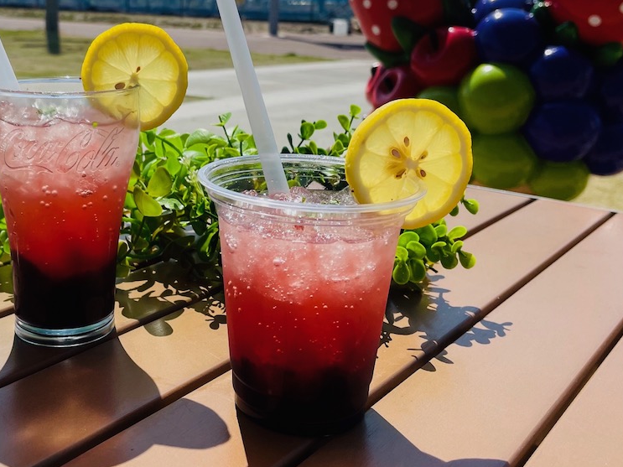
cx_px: 186
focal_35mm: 42
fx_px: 756
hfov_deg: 43.9
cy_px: 135
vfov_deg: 33.8
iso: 32
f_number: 1.6
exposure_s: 1/6494
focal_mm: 4.2
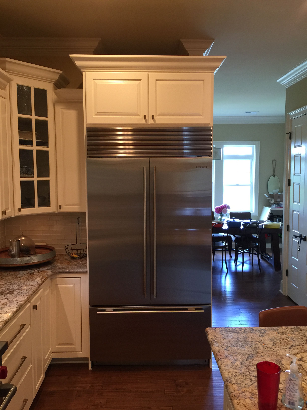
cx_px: 154
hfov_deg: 48.2
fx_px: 343
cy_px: 205
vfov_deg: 61.7
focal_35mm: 29
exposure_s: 1/15
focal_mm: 4.15
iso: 64
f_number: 2.2
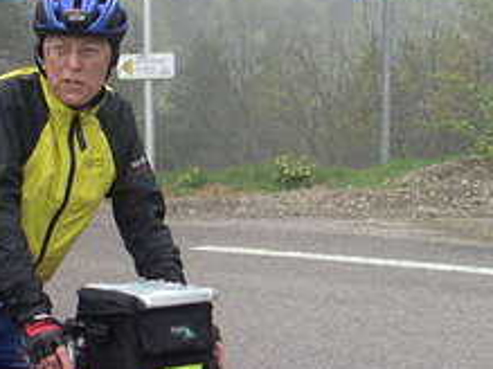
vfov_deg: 14.2
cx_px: 162
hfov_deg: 18.8
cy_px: 202
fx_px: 1480
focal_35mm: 104
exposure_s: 1/125
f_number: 2.8
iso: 50
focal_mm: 6
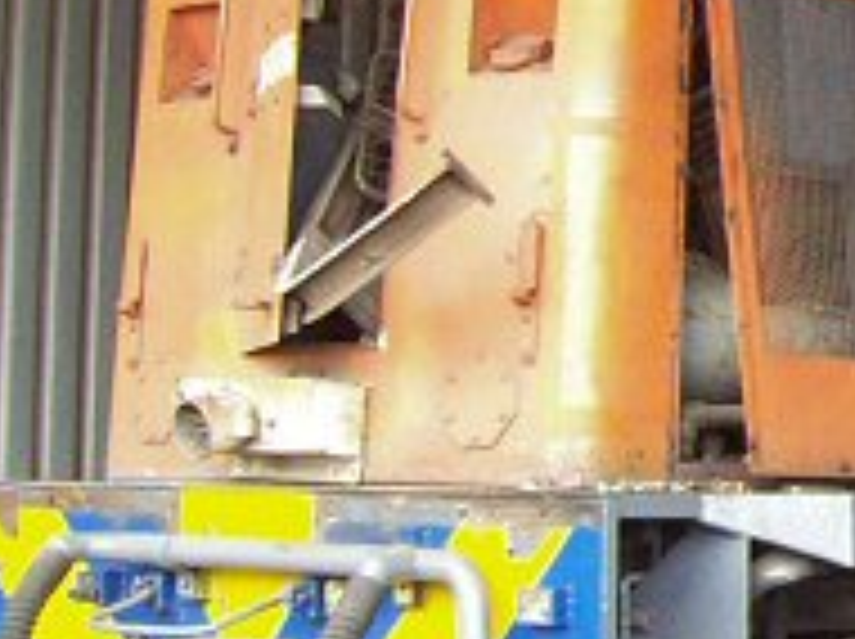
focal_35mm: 142
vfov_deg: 10.4
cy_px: 202
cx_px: 1431
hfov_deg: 12.9
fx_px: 3503
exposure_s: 1/91.7
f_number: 2.7
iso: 200
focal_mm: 6
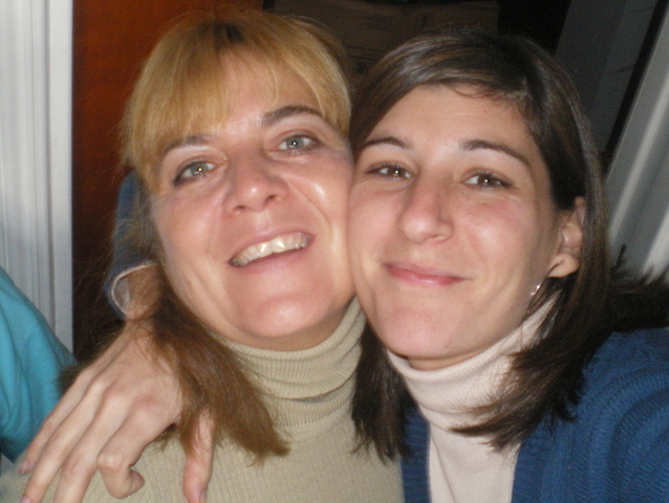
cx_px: 334
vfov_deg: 37.8
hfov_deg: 48.9
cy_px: 252
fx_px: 735
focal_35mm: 38
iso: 400
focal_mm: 6.3
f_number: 3.1
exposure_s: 1/30
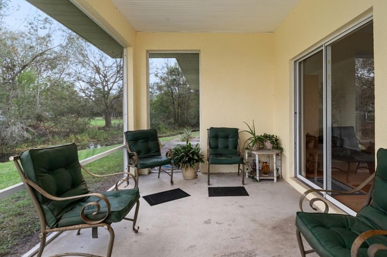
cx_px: 212
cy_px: 108
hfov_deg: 86.7
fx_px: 204
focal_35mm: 19
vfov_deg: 64.1
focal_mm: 12
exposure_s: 1/25
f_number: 11
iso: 400
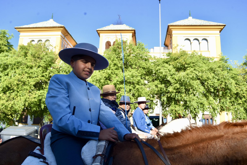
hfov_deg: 58.7
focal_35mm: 32
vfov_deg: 41.1
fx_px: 220
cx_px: 124
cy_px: 82
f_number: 8
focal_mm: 32
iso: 100
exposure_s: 1/160
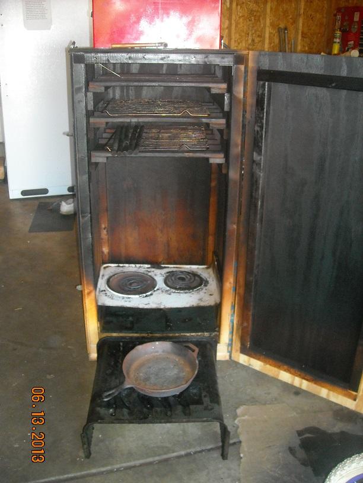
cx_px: 182
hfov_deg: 40.7
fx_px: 489
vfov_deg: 52.6
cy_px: 242
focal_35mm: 35
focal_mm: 5.7
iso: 400
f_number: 2.8
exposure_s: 1/60
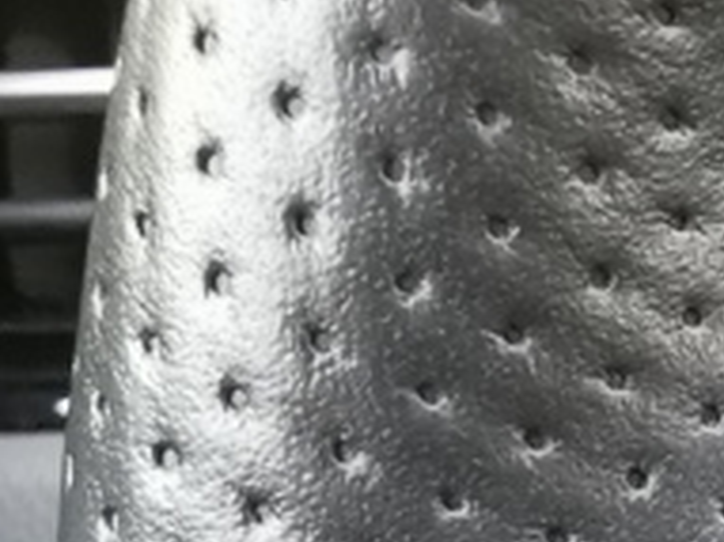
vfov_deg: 12.9
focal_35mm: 109
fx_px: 2278
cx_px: 1509
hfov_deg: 14.5
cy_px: 792
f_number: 2.2
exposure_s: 1/33.3
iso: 400
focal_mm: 2.26
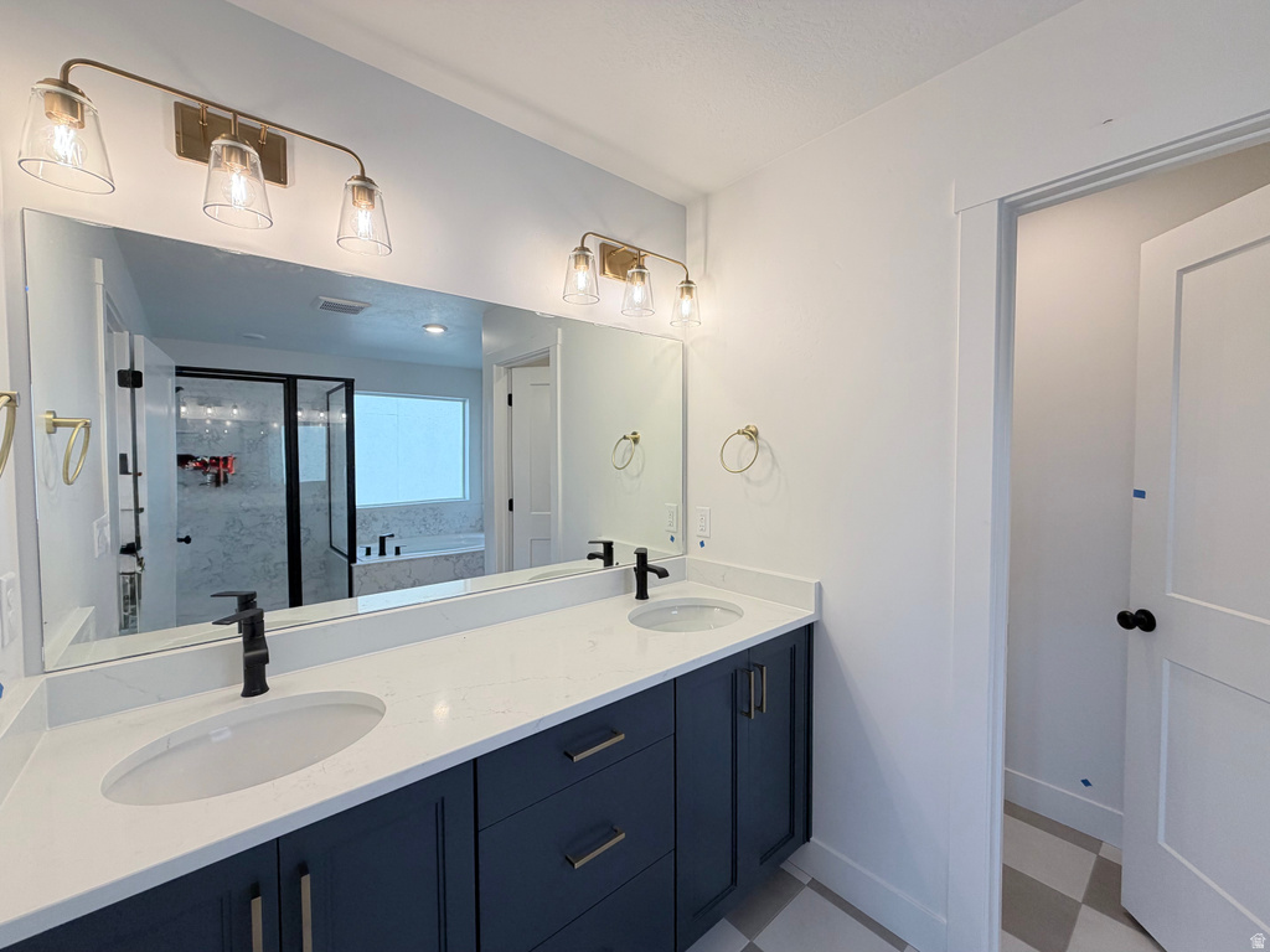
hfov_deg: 102.1
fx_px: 514
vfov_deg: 85.7
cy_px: 476
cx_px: 635
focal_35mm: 14
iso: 50
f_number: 2.2
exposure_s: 1/120
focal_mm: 2.22
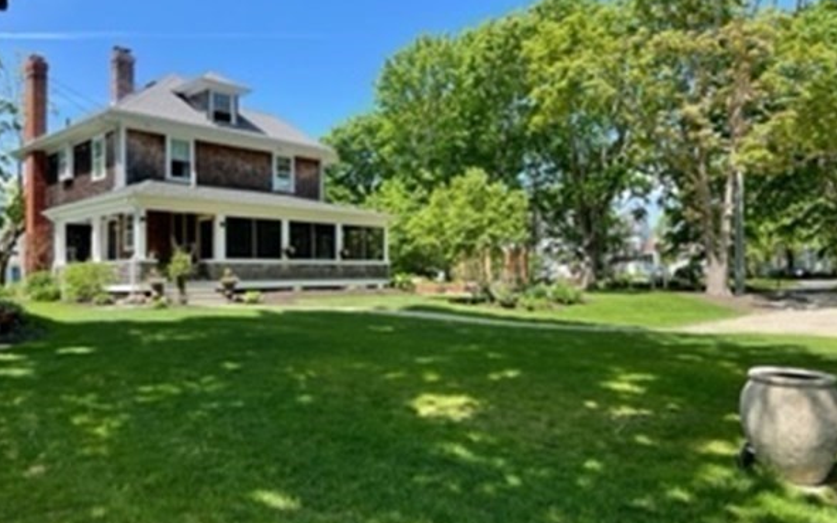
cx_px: 416
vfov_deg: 44.5
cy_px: 262
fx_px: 639
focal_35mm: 28
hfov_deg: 66.5
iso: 32
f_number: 1.6
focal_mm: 4.2
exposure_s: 1/1195
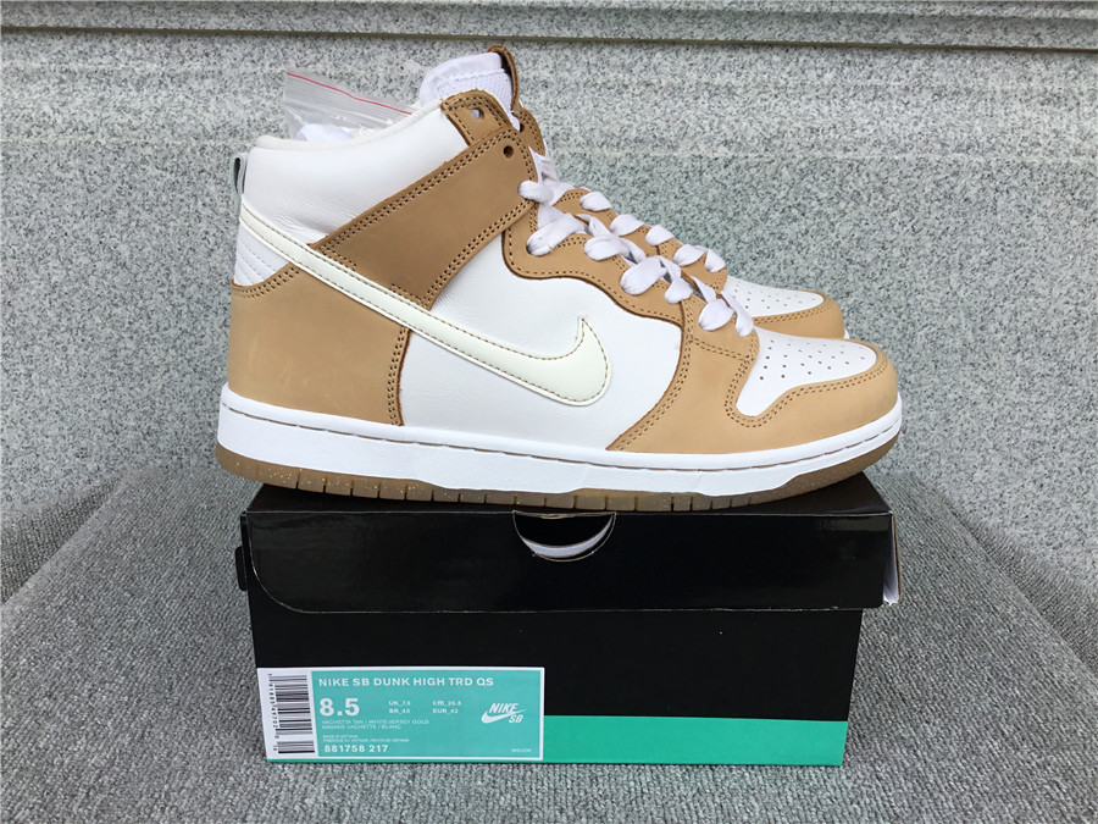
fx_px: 983
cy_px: 412
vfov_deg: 45.4
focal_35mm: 31
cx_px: 549
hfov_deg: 58.4
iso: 25
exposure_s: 1/799
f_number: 2.4
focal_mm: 3.3
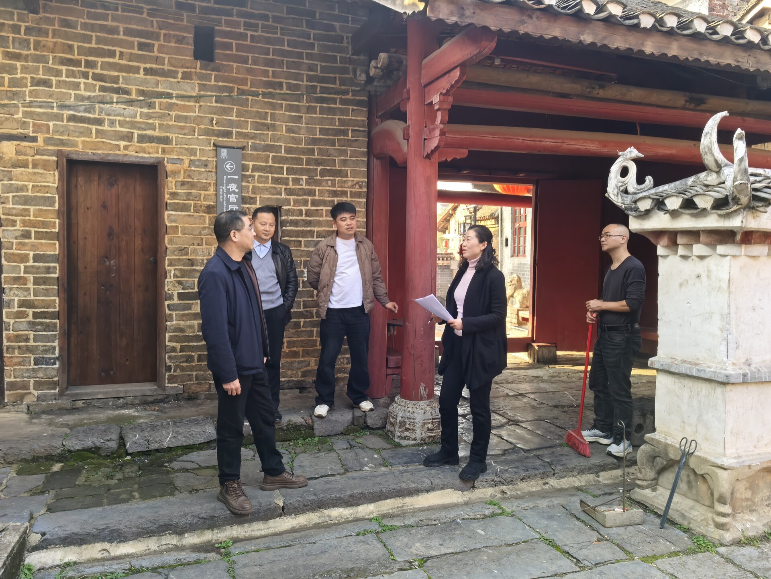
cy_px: 290
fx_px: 601
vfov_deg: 51.4
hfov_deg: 65.3
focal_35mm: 27
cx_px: 386
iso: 160
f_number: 4
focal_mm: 5.75
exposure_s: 1/100
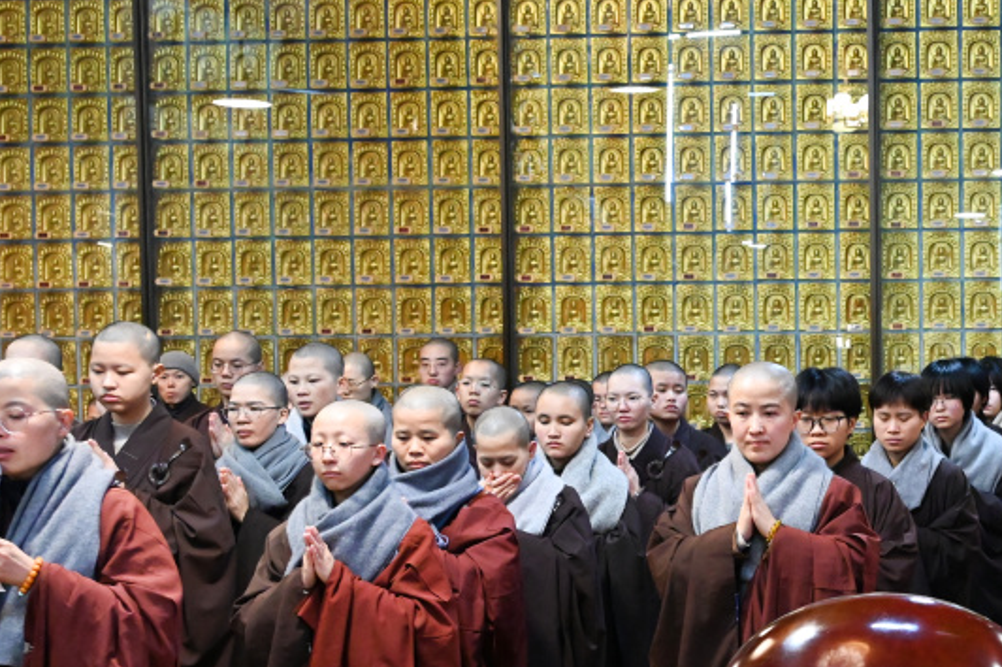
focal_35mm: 77
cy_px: 459
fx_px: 2142
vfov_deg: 17.6
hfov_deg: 24.8
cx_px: 1057
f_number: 4
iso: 4000
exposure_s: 1/60
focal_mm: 32
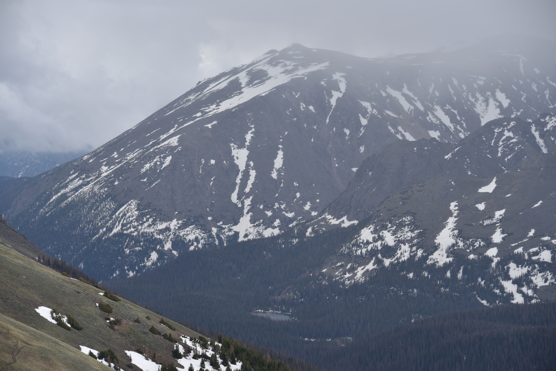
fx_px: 2240
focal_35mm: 145
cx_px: 278
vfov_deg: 9.5
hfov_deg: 14.2
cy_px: 186
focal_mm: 145
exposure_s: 1/320
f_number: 8
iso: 100
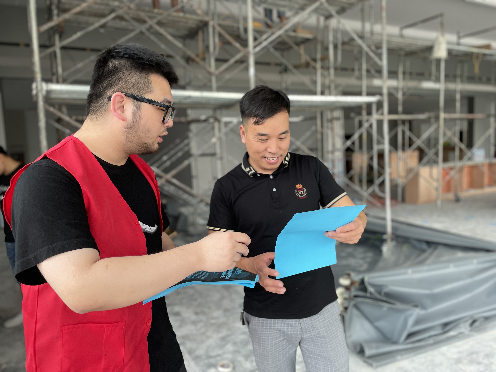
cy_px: 186
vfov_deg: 53.1
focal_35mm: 26
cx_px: 248
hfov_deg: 67.3
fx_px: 373
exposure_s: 1/121
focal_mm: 4.2
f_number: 1.6
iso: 125
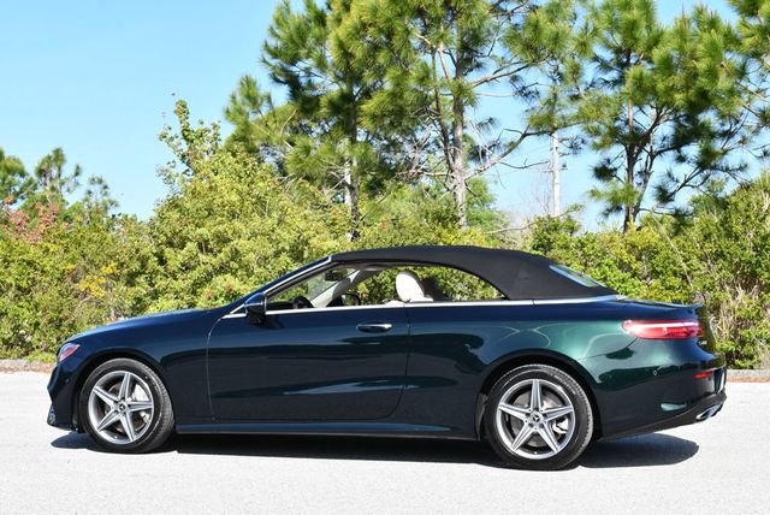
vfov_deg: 21.3
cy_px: 258
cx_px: 385
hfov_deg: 31.4
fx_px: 1370
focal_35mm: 64
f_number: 8
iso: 200
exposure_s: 1/250
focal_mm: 32
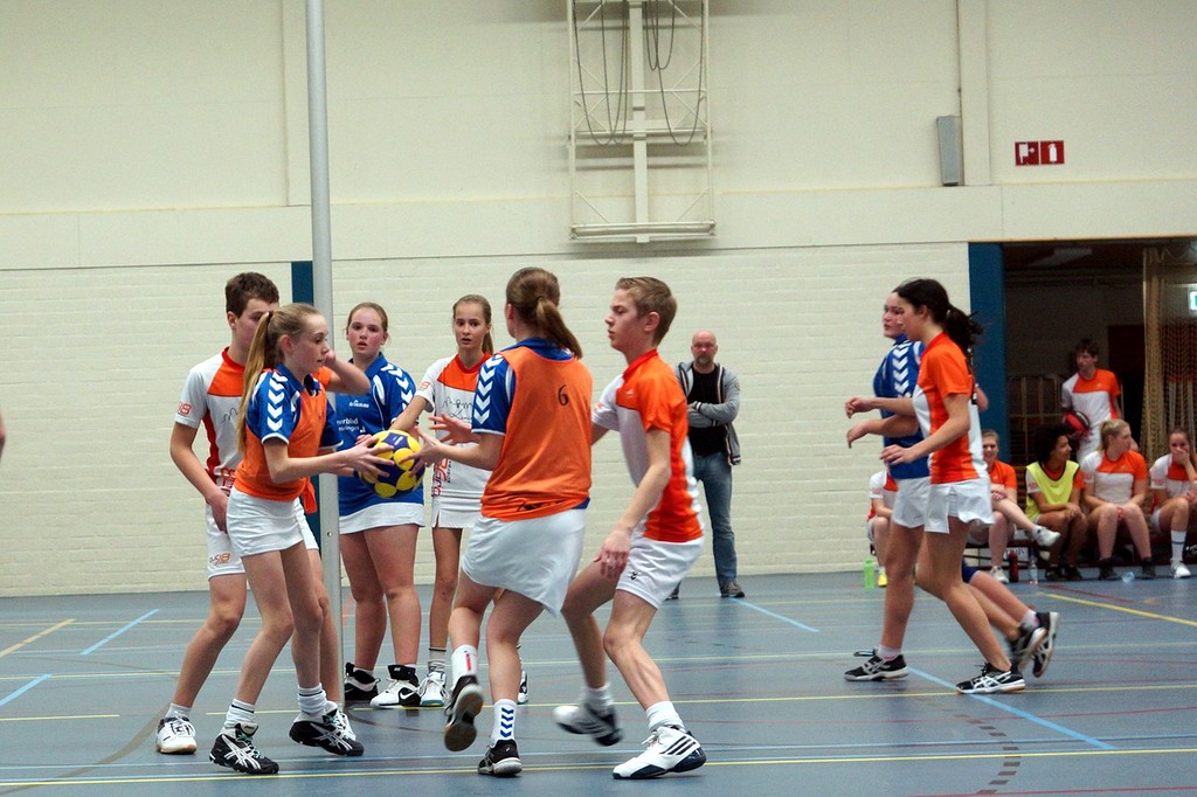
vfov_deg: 18.2
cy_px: 398
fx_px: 2493
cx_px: 598
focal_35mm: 75
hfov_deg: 27.0
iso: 1000
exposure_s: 1/160
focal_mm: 50
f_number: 2.8
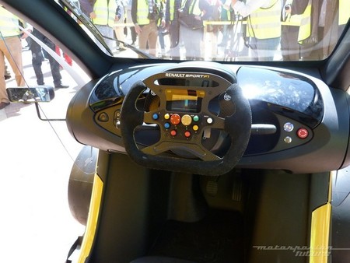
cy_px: 132
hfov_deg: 67.3
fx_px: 263
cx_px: 175
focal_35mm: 26
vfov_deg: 53.1
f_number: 2.8
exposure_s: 1/250
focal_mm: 4.7
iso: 160
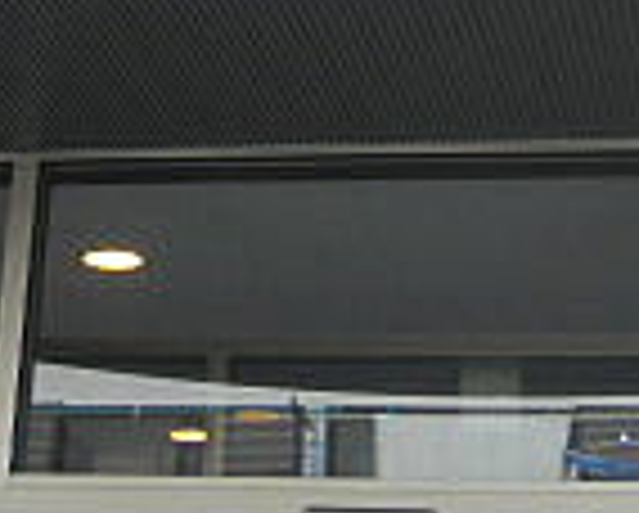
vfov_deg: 12.5
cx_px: 243
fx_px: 2159
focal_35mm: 114
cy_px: -387
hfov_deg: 16.8
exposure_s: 1/160
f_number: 2.8
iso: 64
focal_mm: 4.7
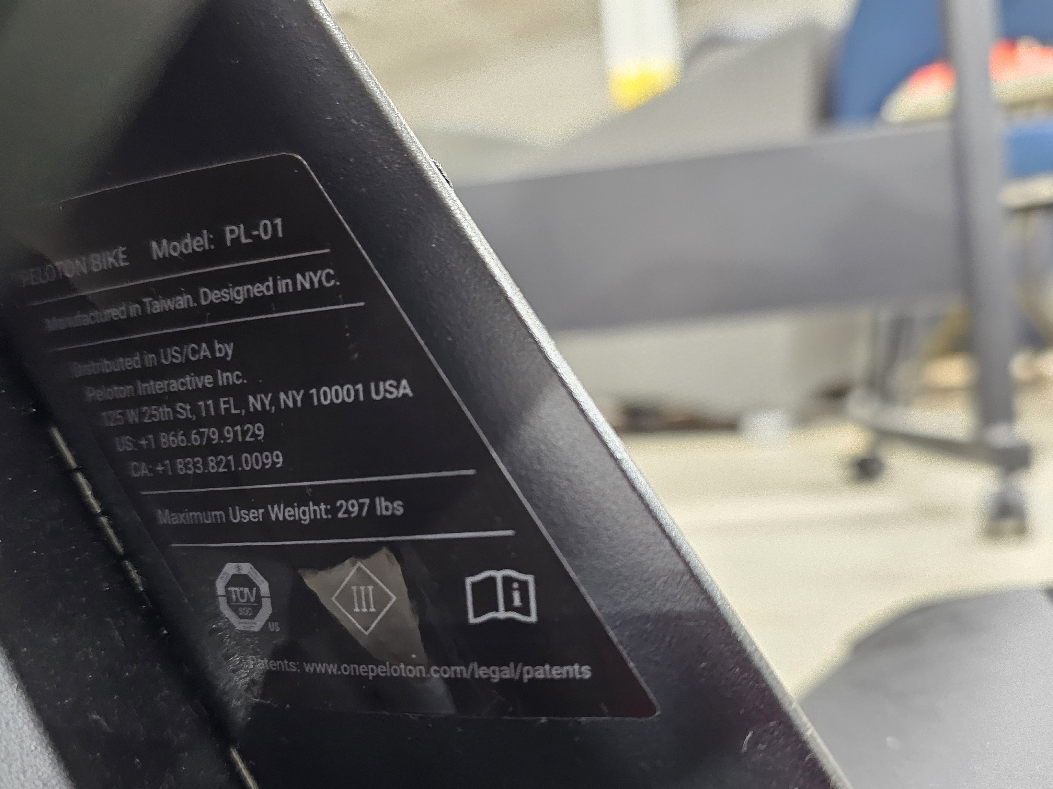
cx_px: 466
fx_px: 913
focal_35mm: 30
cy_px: 469
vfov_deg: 46.6
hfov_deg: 59.8
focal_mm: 6.3
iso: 1250
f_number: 1.7
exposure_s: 1/24
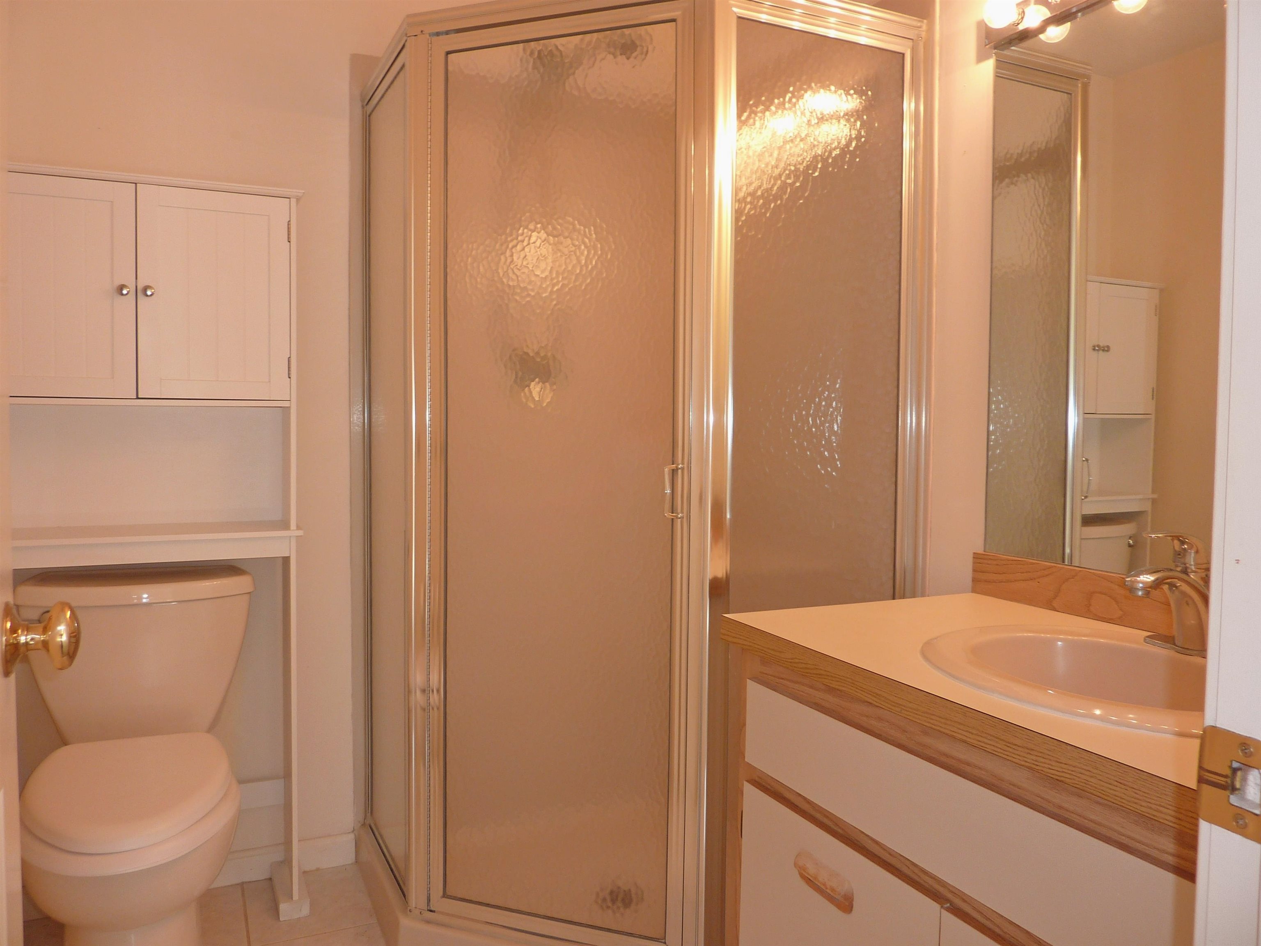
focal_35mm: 25
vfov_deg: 54.9
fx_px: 911
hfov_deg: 69.4
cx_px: 630
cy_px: 473
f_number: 3.3
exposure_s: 1/30
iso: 100
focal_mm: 4.1
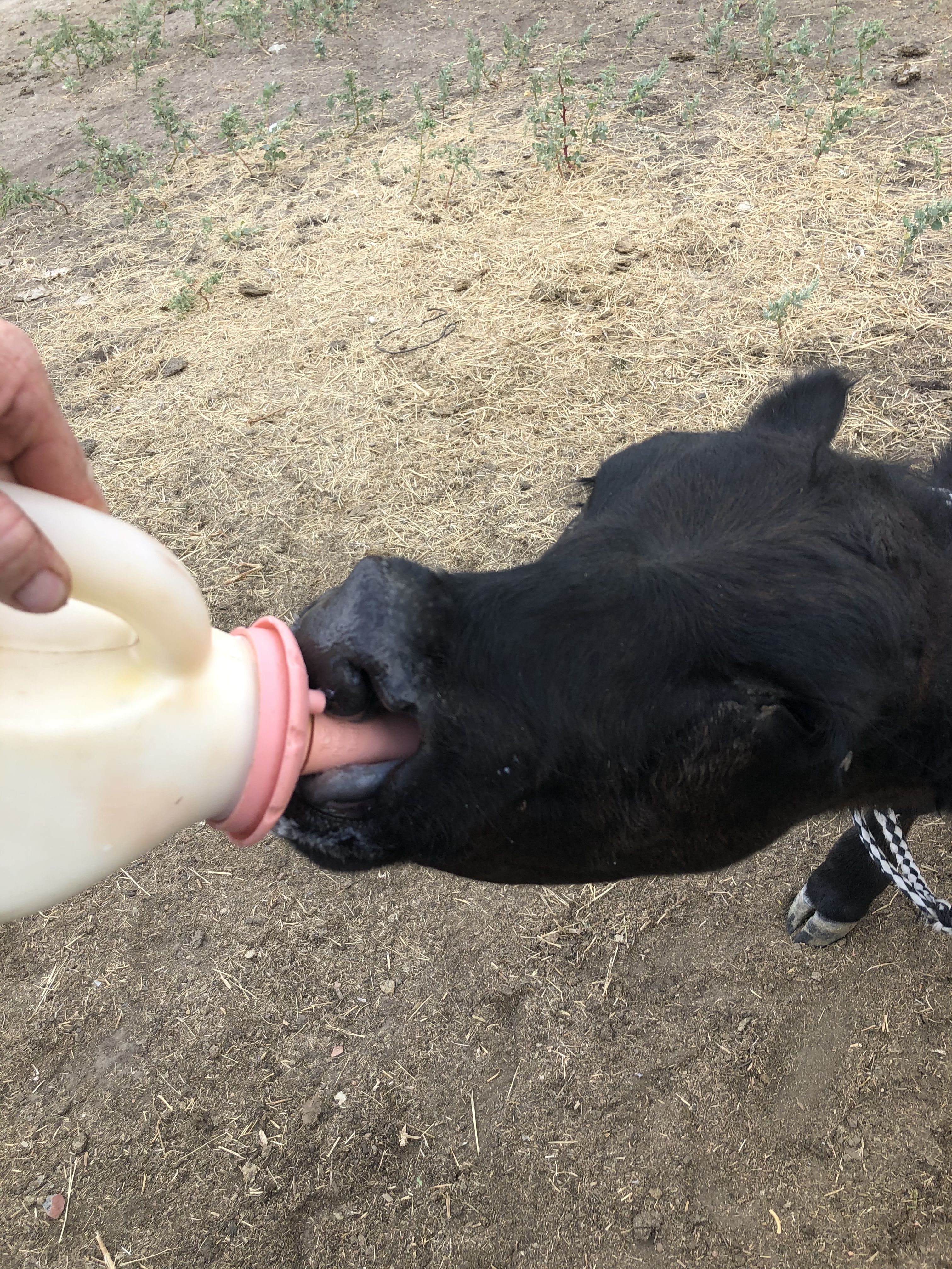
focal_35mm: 28
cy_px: 634
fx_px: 1027
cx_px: 476
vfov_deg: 63.4
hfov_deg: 49.7
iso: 20
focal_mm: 3.99
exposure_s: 1/250
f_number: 1.8
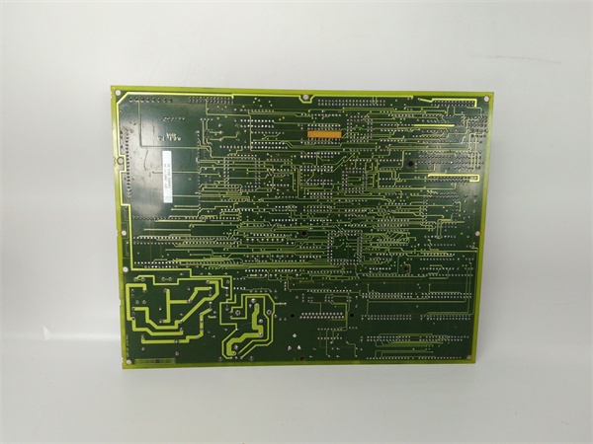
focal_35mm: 27
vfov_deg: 51.4
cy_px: 222
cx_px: 296
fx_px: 463
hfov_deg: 65.3
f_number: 2
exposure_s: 1/33
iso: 157
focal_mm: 3.79
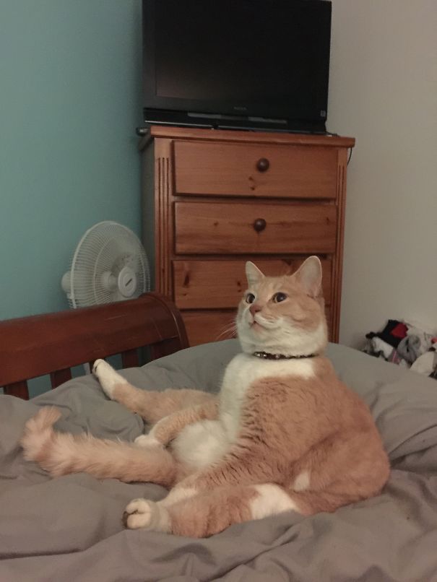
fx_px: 488
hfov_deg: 48.3
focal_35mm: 29
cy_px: 291
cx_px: 218
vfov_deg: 61.6
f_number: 2.2
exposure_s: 1/4
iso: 250
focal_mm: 4.15
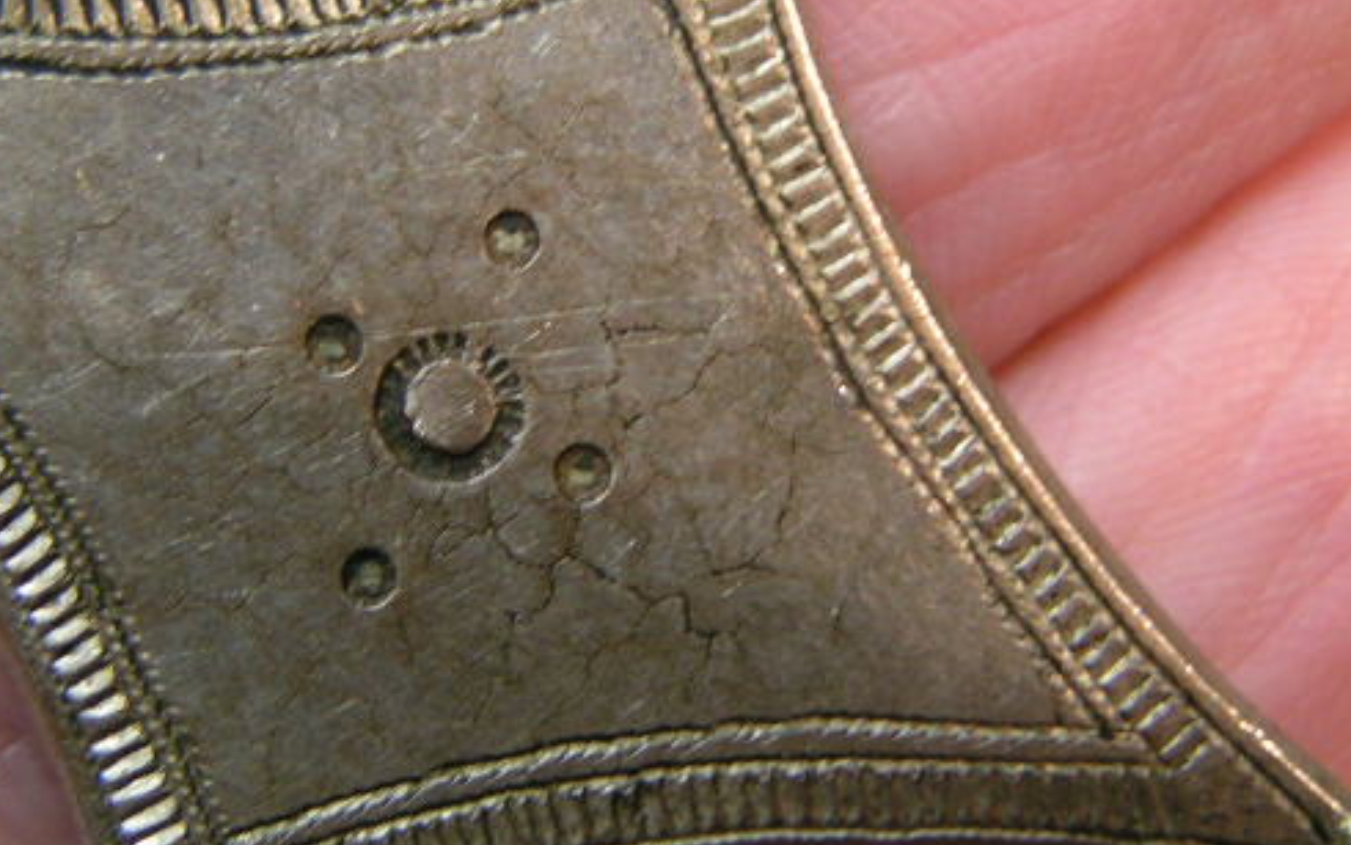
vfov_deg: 15.0
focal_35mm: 87
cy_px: 322
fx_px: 3204
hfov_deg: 23.8
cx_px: 671
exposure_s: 1/60
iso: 100
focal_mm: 9.7
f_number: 3.2
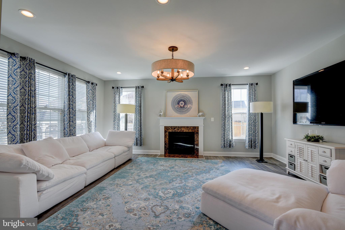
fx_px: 153
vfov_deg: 73.8
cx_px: 172
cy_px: 115
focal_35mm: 16
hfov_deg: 96.7
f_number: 7.1
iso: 200
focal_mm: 16
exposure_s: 1/25
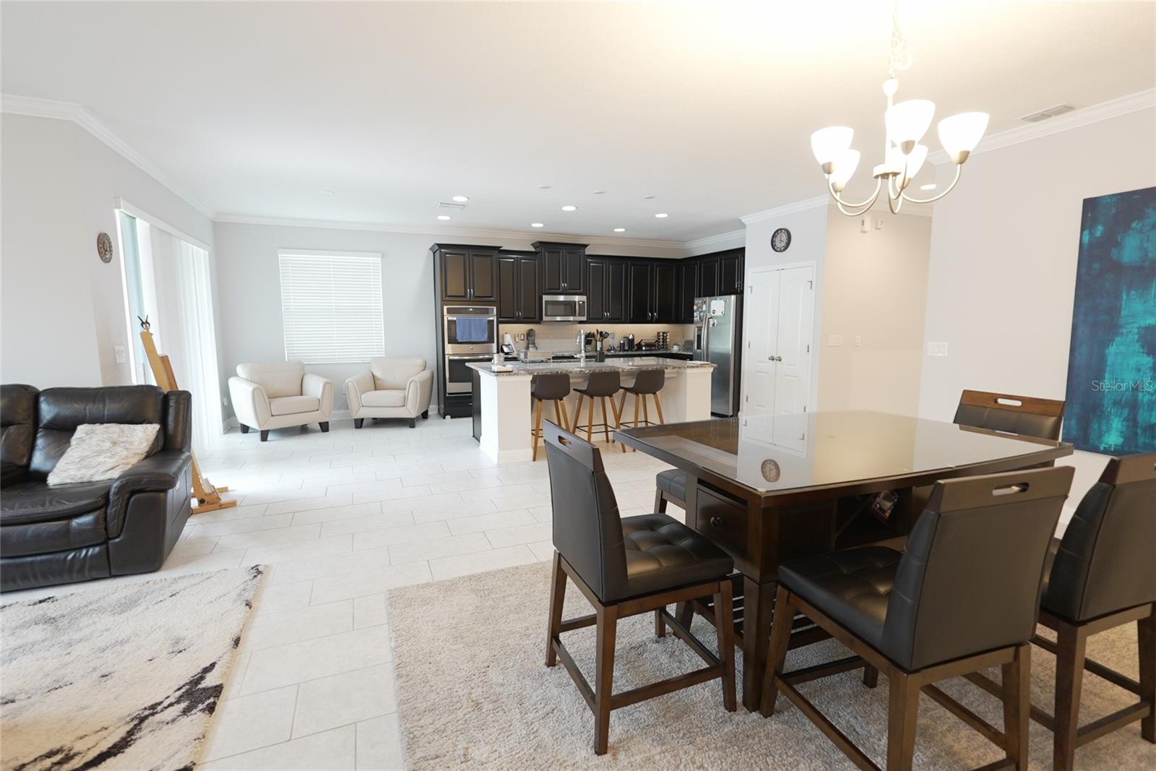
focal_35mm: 16
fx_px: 514
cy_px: 386
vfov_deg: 73.8
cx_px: 578
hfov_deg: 96.7
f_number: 1.8
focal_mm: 11
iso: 250
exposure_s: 1/30
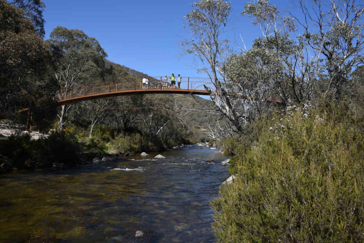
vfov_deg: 45.0
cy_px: 123
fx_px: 293
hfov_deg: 63.6
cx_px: 180
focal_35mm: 29
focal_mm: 28
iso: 200
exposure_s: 1/500
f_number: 7.1
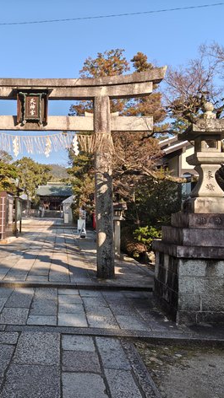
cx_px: 39
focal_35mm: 34
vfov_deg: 58.0
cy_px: 200
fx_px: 360
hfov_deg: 33.4
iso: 50
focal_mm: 5.56
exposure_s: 1/384
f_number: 1.9
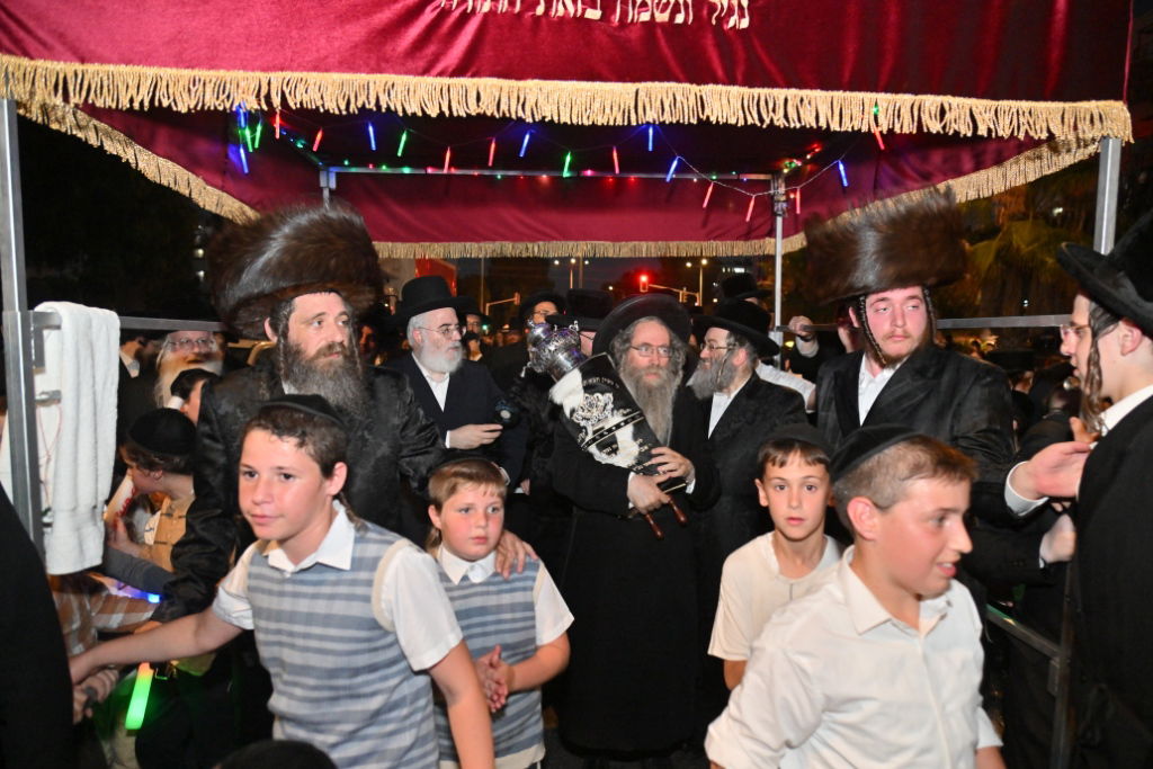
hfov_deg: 73.7
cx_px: 576
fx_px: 769
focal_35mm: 24
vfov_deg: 53.1
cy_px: 384
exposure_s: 1/200
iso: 2000
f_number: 4
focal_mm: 24
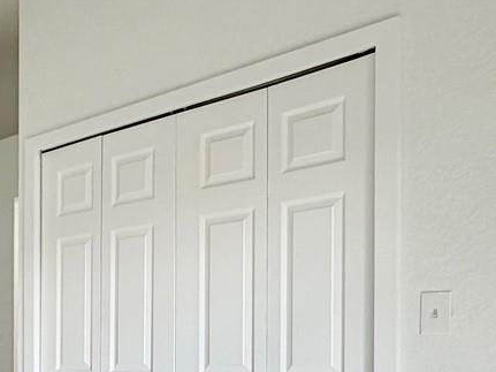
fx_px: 745
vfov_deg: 26.8
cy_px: 355
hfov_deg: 33.0
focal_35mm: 52
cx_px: -26
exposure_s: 1/120
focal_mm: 2.22
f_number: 2.2
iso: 80
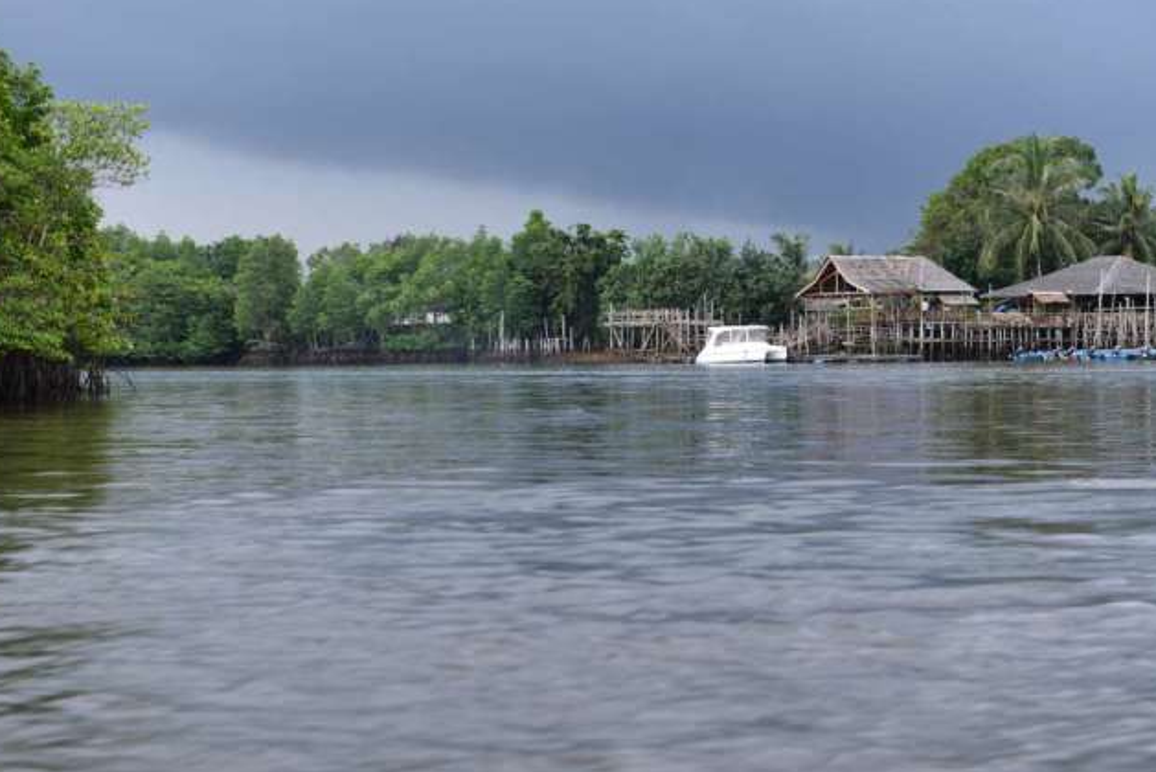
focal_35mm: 89
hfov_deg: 22.8
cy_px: 303
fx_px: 2859
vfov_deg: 15.4
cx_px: 651
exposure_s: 1/100
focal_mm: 70
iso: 100
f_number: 4.5
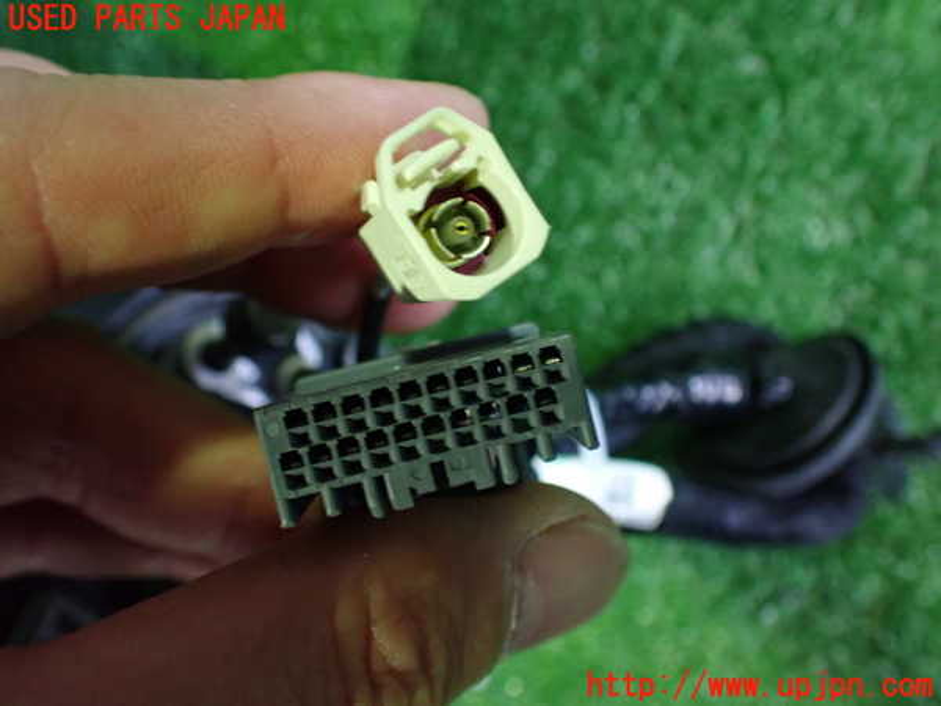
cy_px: 353
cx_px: 470
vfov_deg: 46.8
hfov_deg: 60.0
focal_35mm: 30
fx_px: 816
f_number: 2.3
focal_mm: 5.4
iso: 800
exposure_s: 1/30
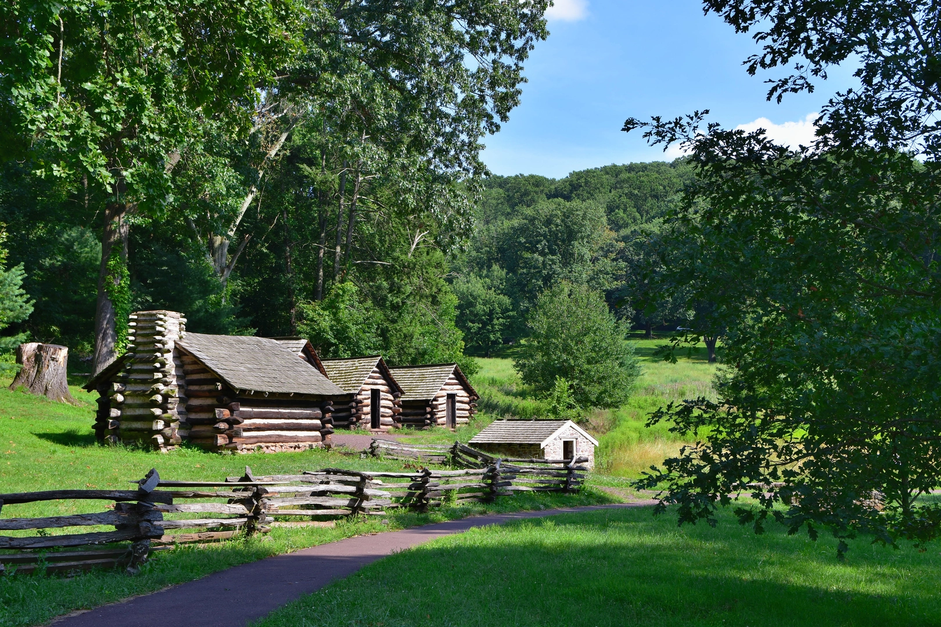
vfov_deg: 28.9
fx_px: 1215
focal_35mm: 46
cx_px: 470
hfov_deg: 42.3
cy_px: 314
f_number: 7.1
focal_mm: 31
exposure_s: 1/200
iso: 100
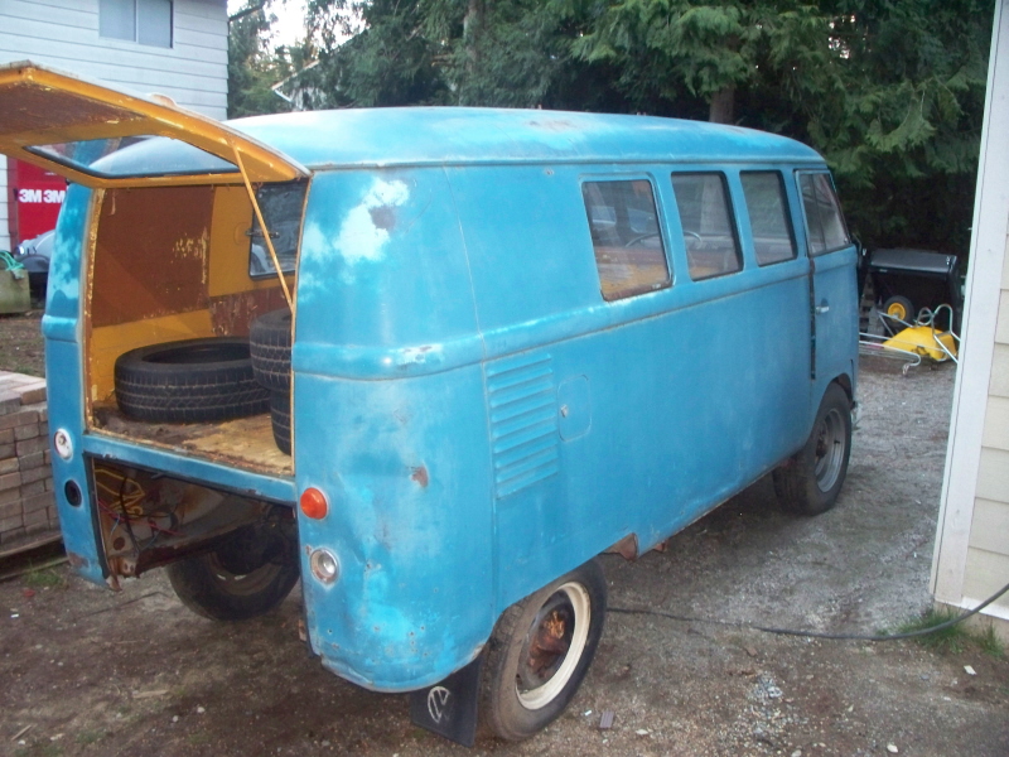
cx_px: 504
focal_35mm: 36
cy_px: 378
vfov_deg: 39.7
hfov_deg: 51.4
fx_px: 1049
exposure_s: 1/30
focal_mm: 7.54
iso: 400
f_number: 2.8
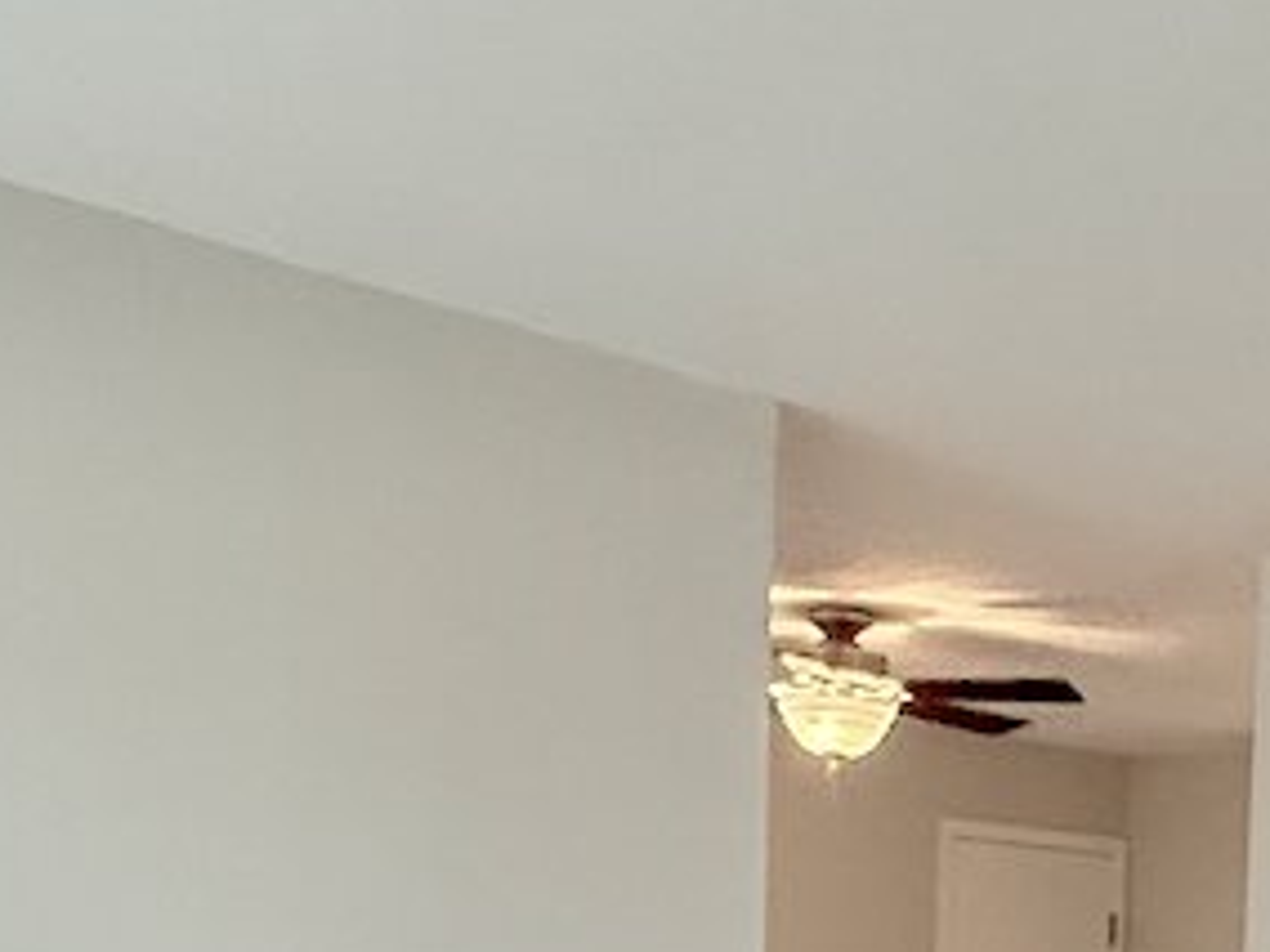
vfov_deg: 20.8
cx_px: 1087
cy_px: 1301
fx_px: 2311
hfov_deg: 29.7
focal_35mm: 63
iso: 320
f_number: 2.2
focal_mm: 2.22
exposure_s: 1/120
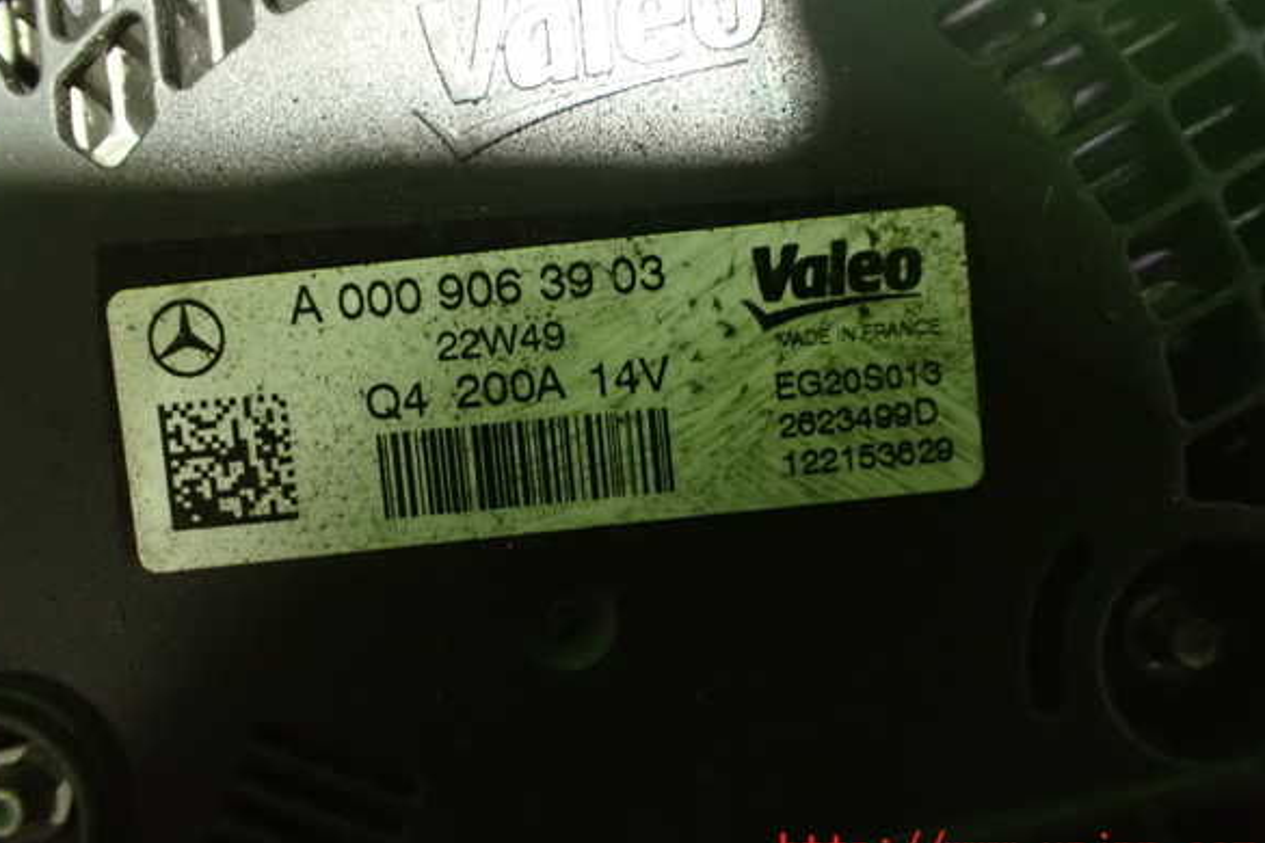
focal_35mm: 32
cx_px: 618
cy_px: 396
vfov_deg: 41.1
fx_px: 1124
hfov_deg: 58.7
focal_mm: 5.4
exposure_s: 1/30
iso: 1600
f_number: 2.3
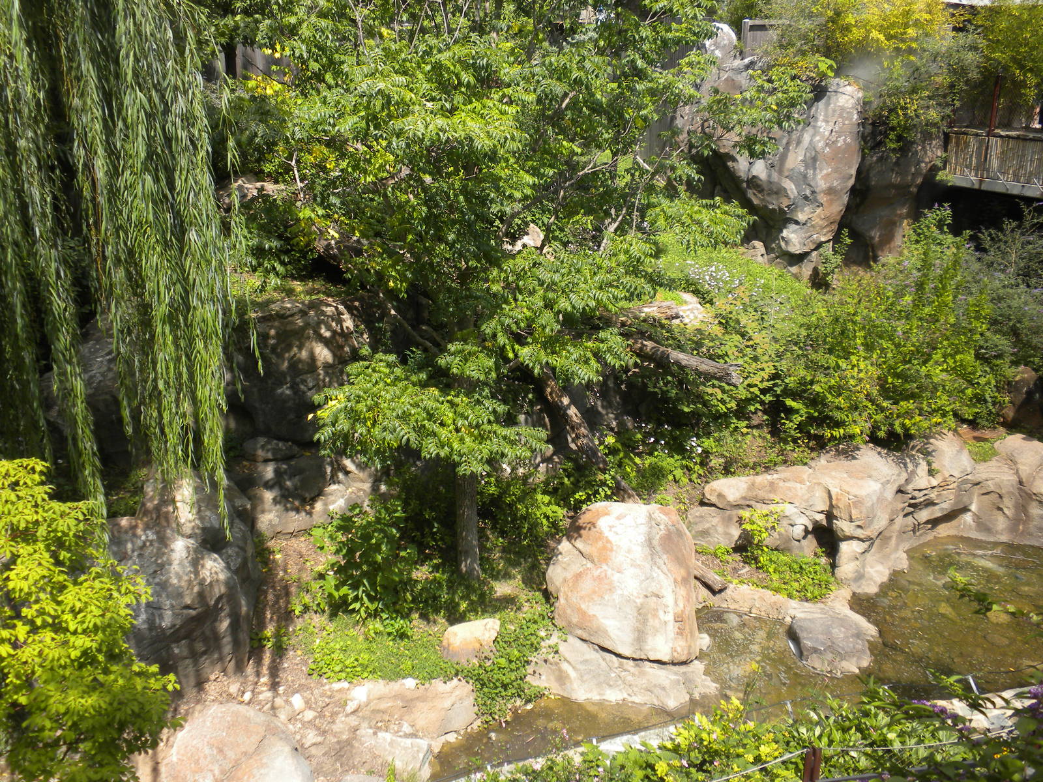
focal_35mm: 37
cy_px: 391
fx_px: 1115
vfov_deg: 38.7
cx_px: 522
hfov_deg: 50.1
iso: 64
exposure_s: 1/388
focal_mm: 6.6
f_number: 3.5
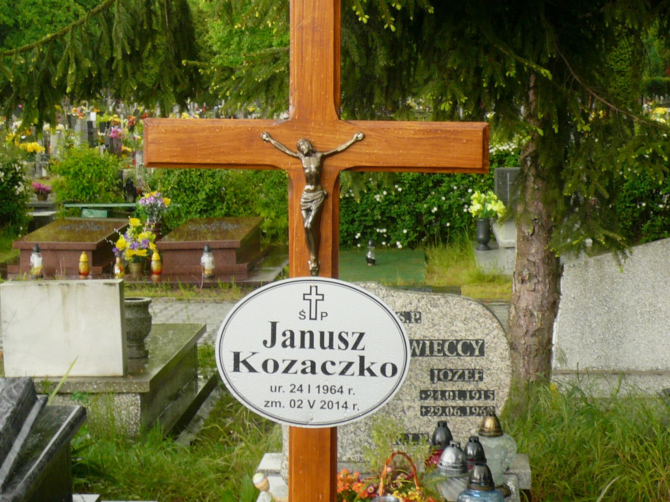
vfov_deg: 18.4
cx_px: 335
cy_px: 251
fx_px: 1548
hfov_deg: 24.4
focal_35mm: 80
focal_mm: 8.8
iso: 100
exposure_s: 1/20
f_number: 3.8
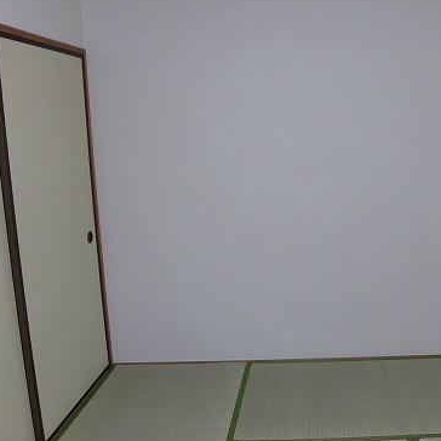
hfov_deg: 45.7
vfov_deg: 47.2
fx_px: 504
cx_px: 327
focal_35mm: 35
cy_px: 206
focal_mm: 4.3
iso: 100
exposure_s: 1/50
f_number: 3.1
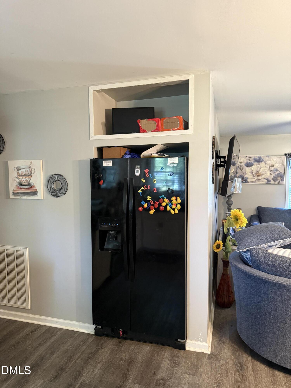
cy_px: 194
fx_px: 269
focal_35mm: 24
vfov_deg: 71.6
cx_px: 146
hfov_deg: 56.8
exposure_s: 1/60
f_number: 1.78
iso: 500
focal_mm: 6.76
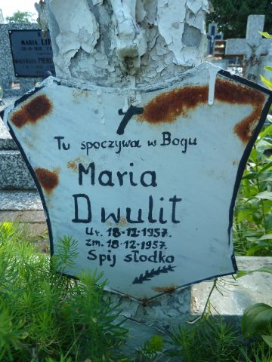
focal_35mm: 25
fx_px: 262
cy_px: 181
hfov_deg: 54.9
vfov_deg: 69.4
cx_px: 136
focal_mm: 4.1
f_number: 3.3
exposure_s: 1/160
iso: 160
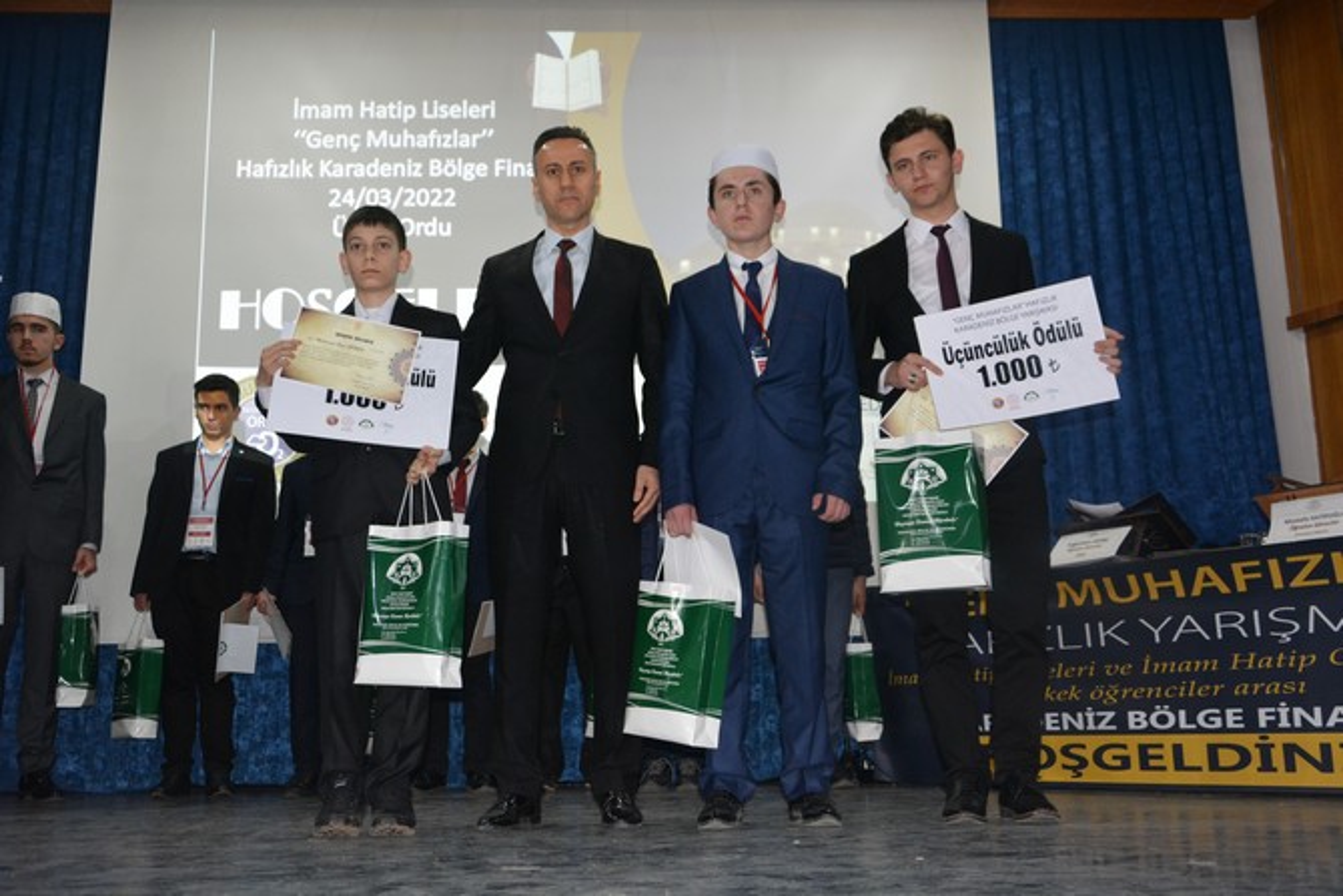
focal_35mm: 36
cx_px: 672
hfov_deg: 53.1
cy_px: 448
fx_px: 1343
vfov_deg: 36.9
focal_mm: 24
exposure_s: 1/60
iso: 1600
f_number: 3.8
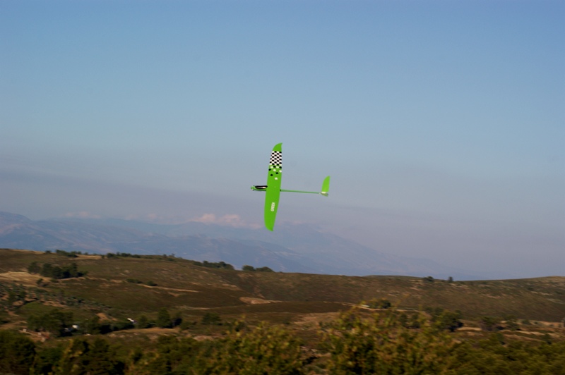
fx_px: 1647
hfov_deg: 19.5
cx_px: 282
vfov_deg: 13.0
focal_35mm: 105
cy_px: 188
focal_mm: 70
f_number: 13
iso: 100
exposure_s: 1/200
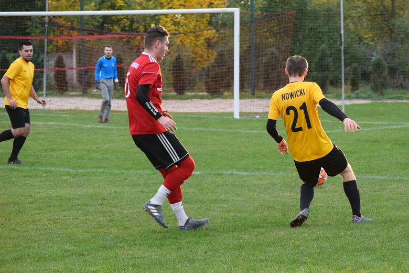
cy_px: 136
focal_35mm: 129
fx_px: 1465
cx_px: 204
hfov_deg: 15.9
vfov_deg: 10.6
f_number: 4.2
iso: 1800
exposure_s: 1/500
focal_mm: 86
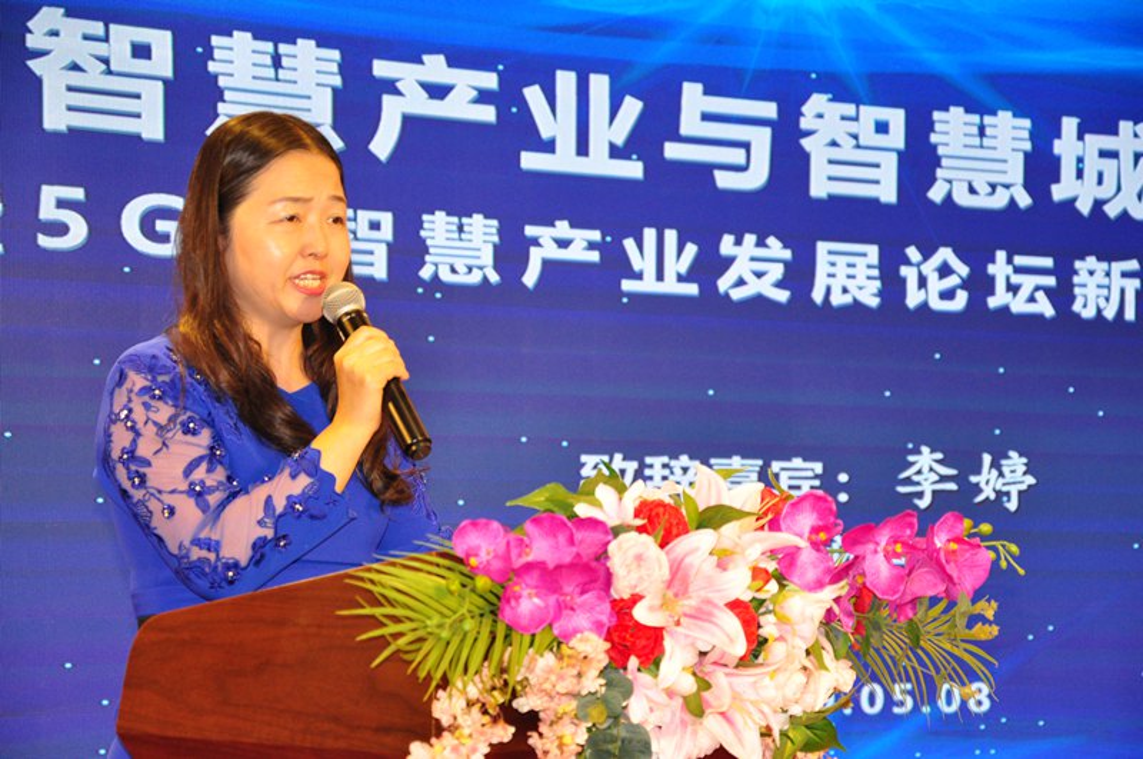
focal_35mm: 112
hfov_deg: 18.2
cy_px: 380
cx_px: 572
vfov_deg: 12.1
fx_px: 3567
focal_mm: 75
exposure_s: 1/200
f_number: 5.3
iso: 720
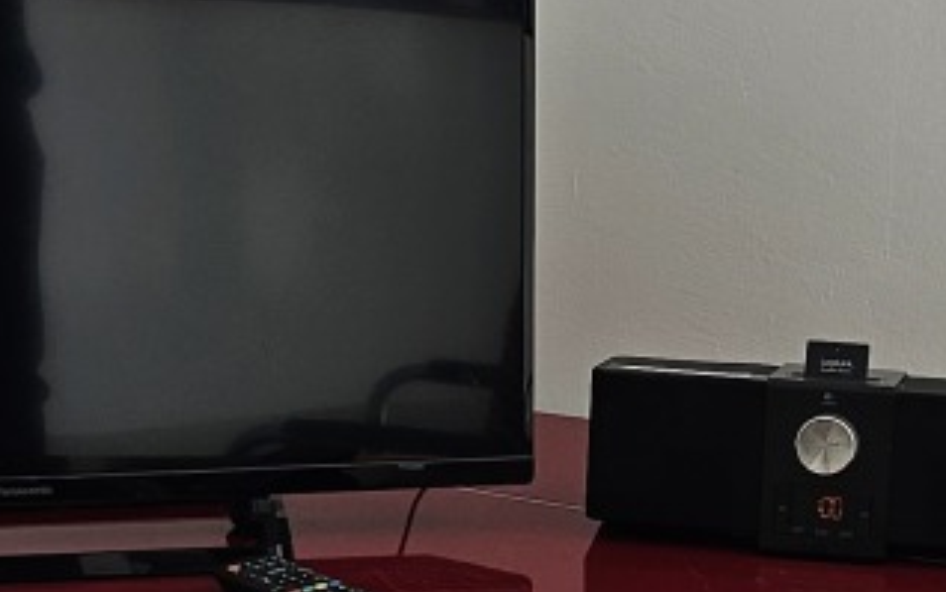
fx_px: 2966
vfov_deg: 11.4
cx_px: 583
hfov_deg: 18.1
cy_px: 415
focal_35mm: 115
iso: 25
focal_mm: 5.4
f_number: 1.8
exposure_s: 1/248
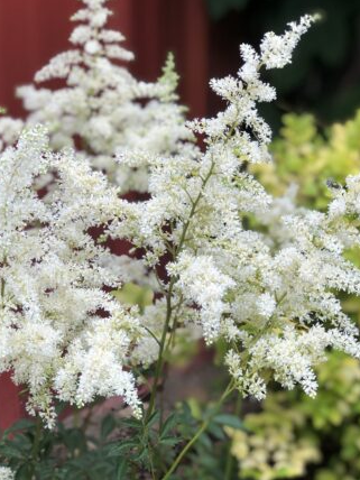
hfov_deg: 20.7
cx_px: 157
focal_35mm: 71
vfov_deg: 27.4
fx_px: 985
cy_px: 242
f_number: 2.8
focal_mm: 6.6
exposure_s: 1/120
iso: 25
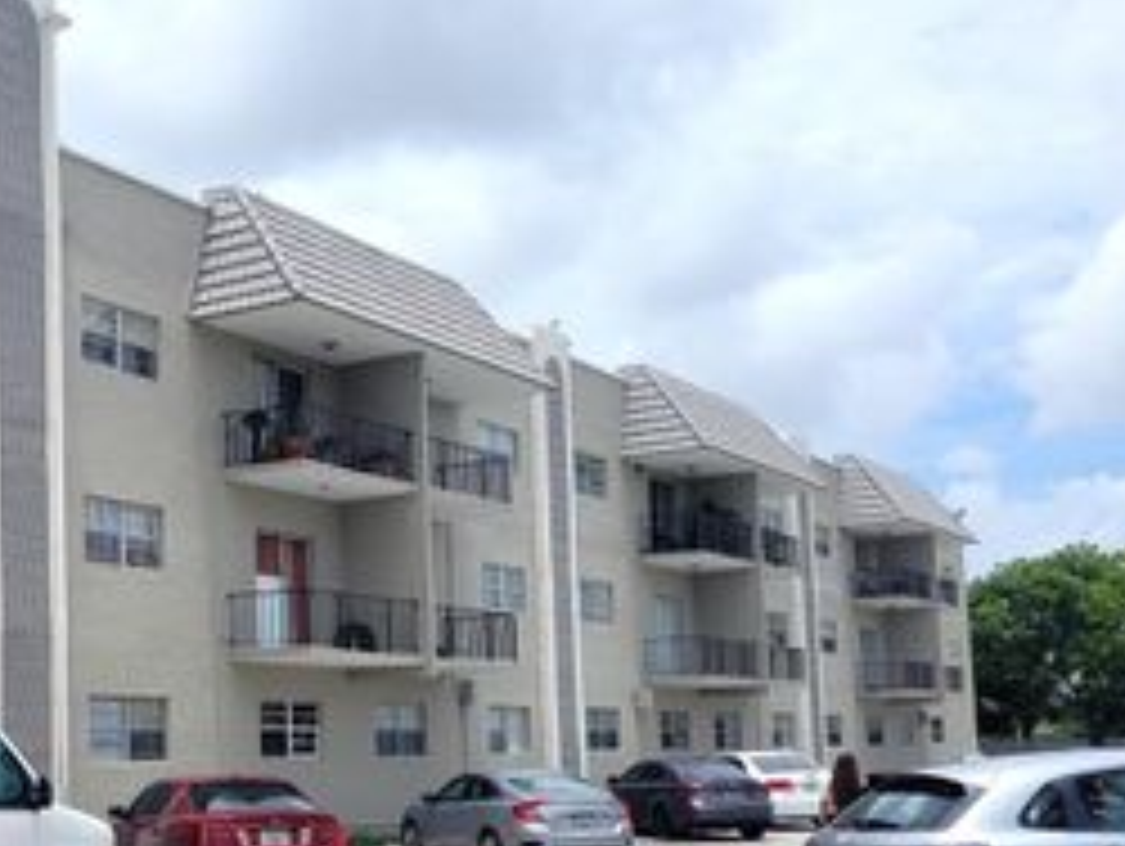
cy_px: 614
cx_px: 162
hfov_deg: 35.1
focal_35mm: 52
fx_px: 1692
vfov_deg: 27.8
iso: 40
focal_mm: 5.4
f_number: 1.8
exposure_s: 1/2686
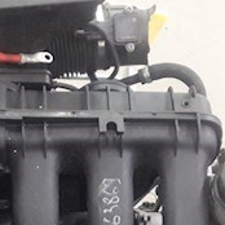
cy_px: 275
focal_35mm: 91
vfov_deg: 18.1
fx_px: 669
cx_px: 71
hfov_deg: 19.0
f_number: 1.9
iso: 400
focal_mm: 3.7
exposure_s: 1/17
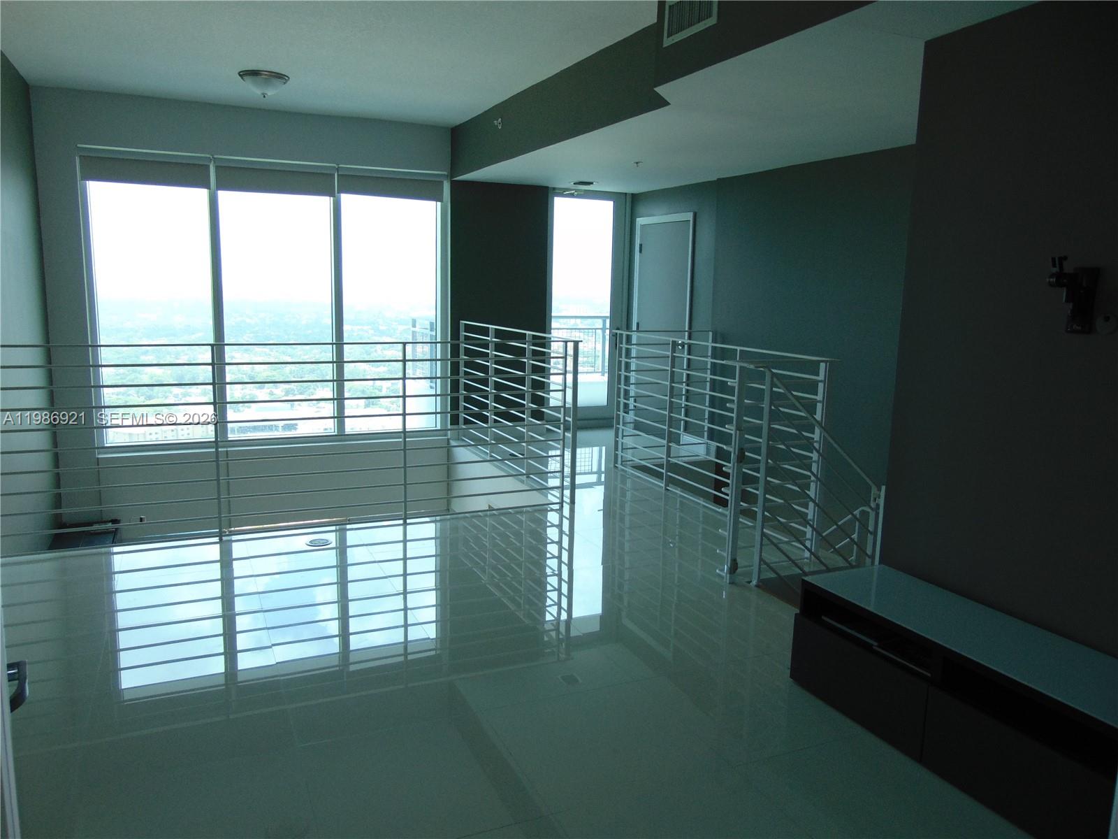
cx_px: 559
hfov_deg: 69.4
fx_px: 807
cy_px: 420
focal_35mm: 25
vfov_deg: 54.9
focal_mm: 4.5
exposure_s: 1/125
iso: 80
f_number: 3
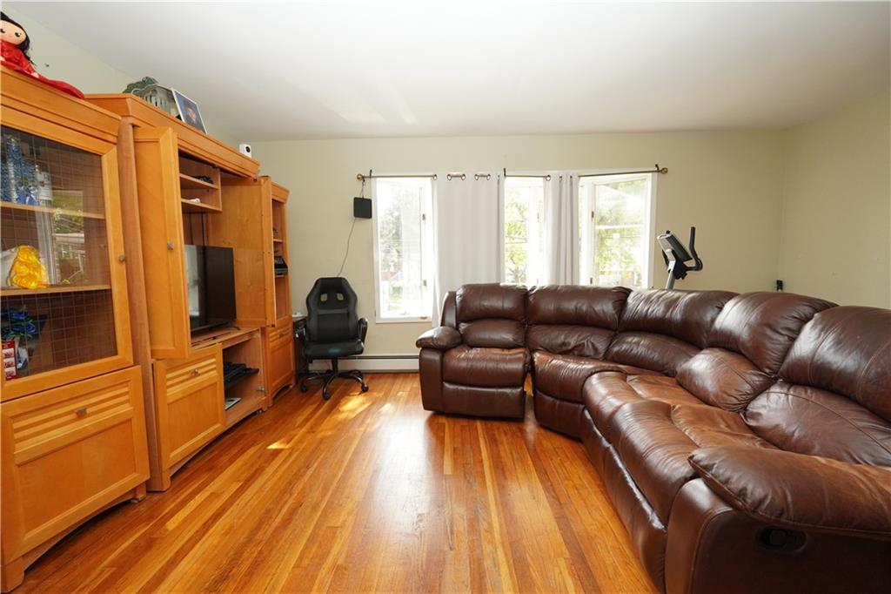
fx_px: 371
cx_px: 446
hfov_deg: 100.4
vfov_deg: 77.3
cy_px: 297
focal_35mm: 15
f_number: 4.5
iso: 1000
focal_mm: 10
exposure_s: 1/125
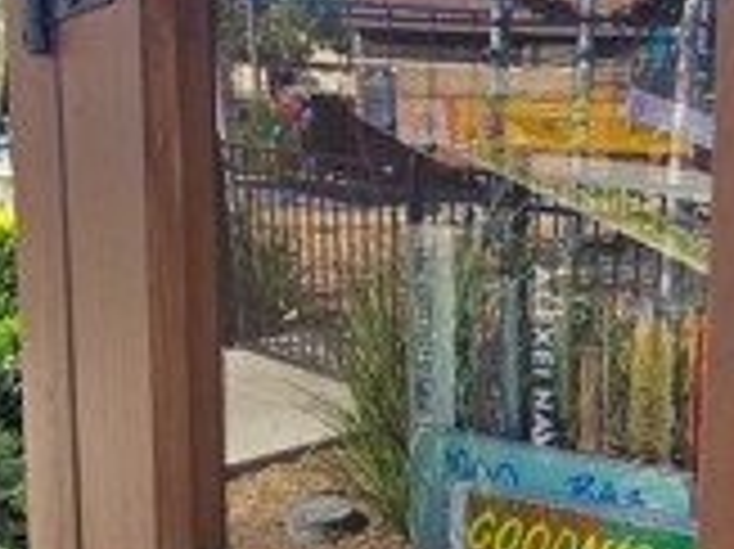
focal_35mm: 51
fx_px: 1081
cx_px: 608
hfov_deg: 36.0
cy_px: 302
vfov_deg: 28.5
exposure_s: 1/805
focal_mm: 2.2
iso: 50
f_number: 2.2
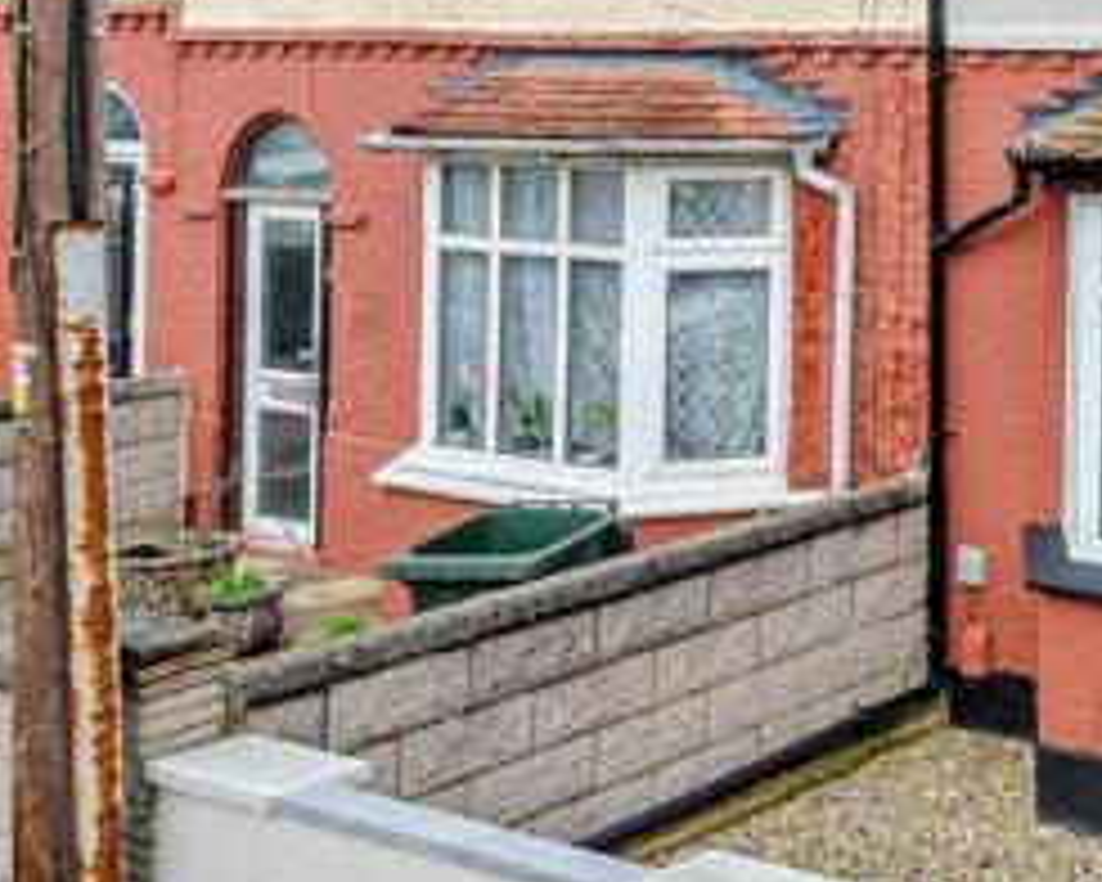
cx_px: 1723
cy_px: 245
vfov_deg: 27.3
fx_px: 1794
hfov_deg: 24.8
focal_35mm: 55
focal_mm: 14
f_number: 8
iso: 400
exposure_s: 1/320
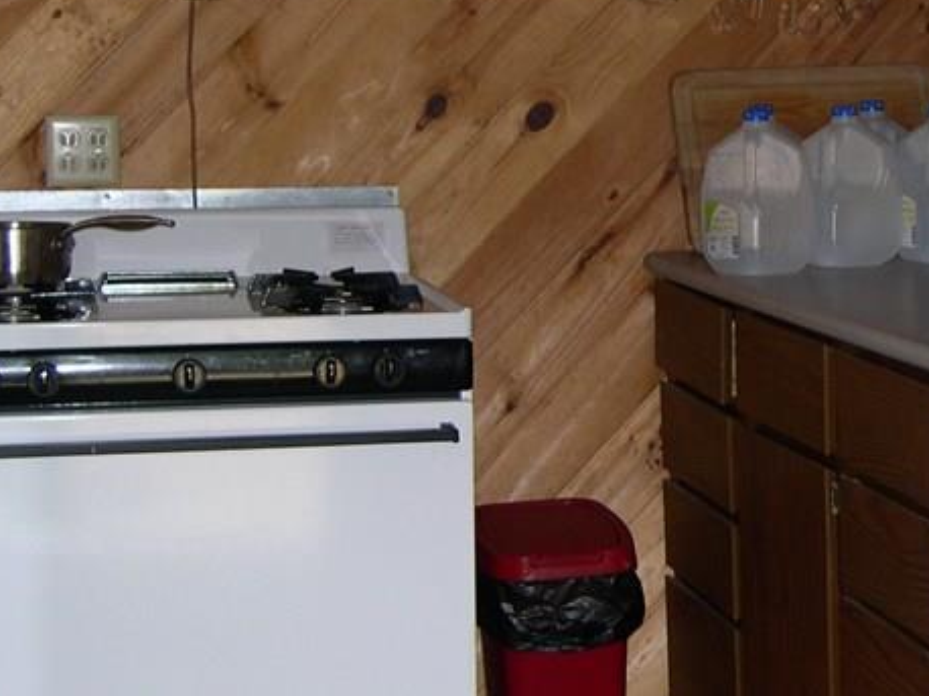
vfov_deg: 17.3
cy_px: 229
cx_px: 854
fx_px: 2280
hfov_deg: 22.4
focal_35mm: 85
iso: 104
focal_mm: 8
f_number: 2.8
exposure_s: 1/60
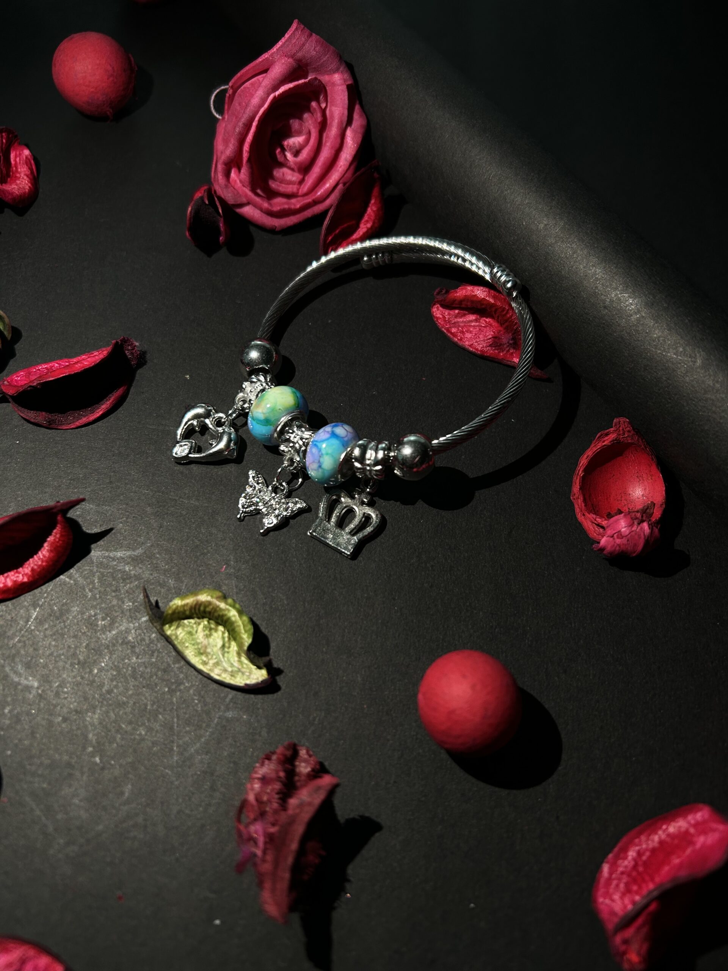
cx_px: 364
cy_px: 486
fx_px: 729
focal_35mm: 26
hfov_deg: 53.1
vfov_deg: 67.3
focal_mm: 5.7
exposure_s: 1/50
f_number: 1.5
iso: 80
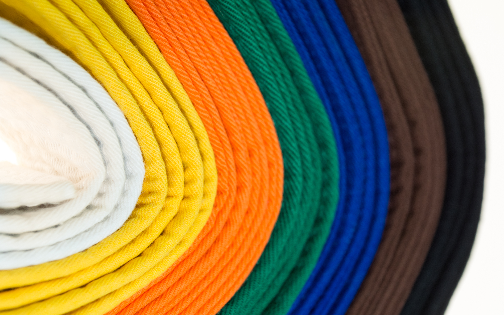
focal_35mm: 53
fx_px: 728
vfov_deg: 24.4
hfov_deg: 38.2
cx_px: 252
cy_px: 160
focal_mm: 35
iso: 200
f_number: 7.1
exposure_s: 1/125
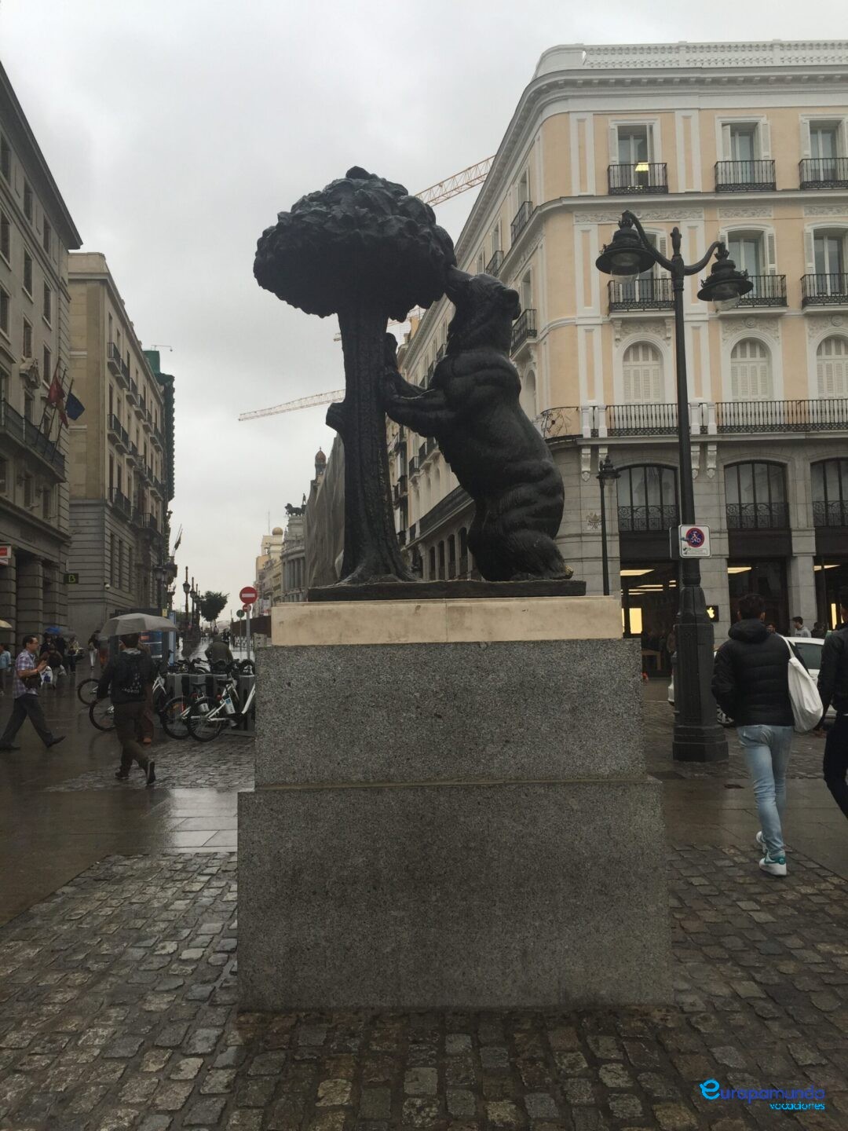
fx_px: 947
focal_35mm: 29
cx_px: 424
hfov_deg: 48.2
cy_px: 566
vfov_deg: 61.7
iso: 32
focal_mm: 4.15
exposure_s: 1/240
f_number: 2.2
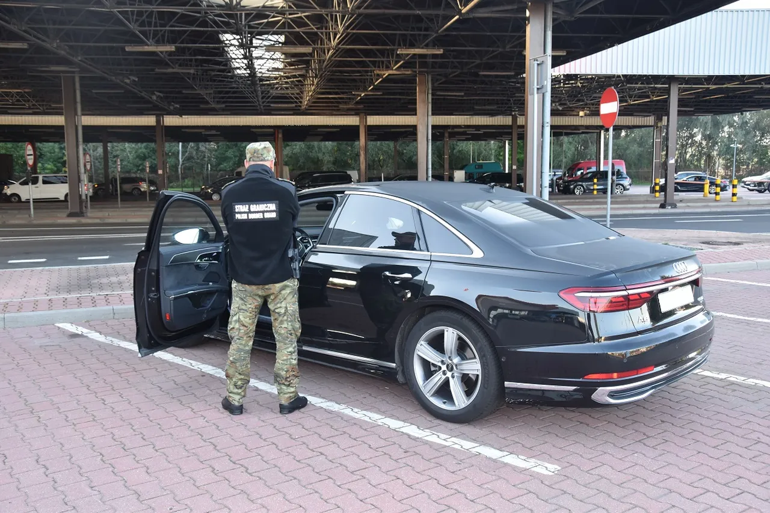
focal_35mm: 36
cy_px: 256
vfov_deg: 36.9
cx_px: 385
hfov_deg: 53.1
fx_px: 770
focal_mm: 24
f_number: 5.6
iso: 720
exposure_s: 1/125
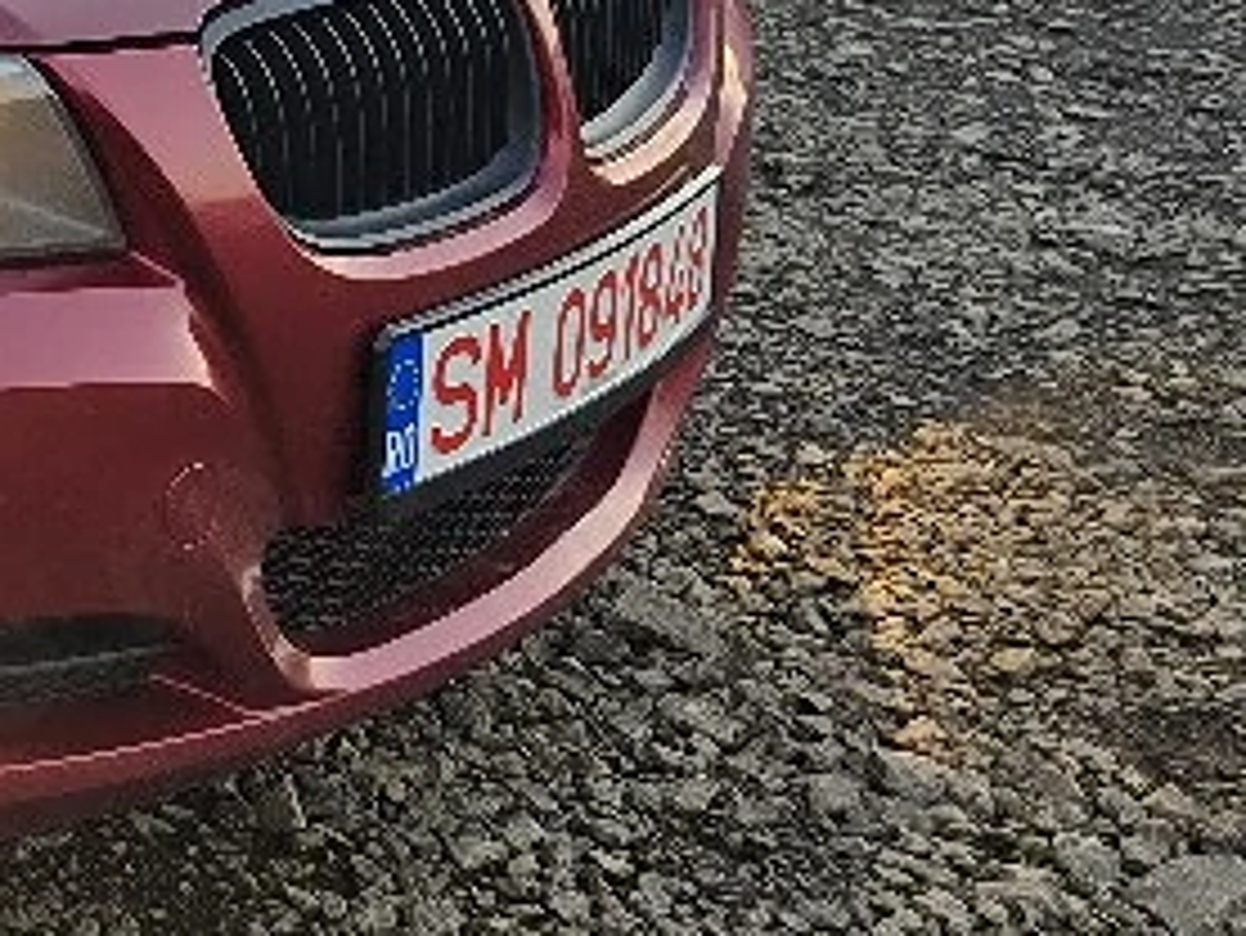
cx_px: -927
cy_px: -306
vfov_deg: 16.7
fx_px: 2989
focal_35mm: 83
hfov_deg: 18.8
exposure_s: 1/80
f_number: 1.7
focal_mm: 6.3
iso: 80
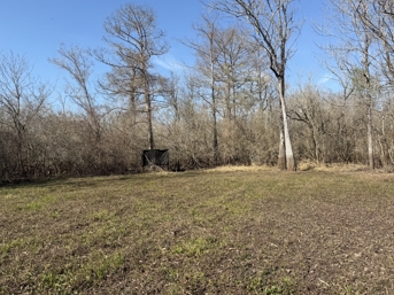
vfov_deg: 49.7
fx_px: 319
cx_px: 190
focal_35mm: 28
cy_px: 156
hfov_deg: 63.4
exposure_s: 1/3145
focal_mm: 6.76
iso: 80
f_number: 1.78
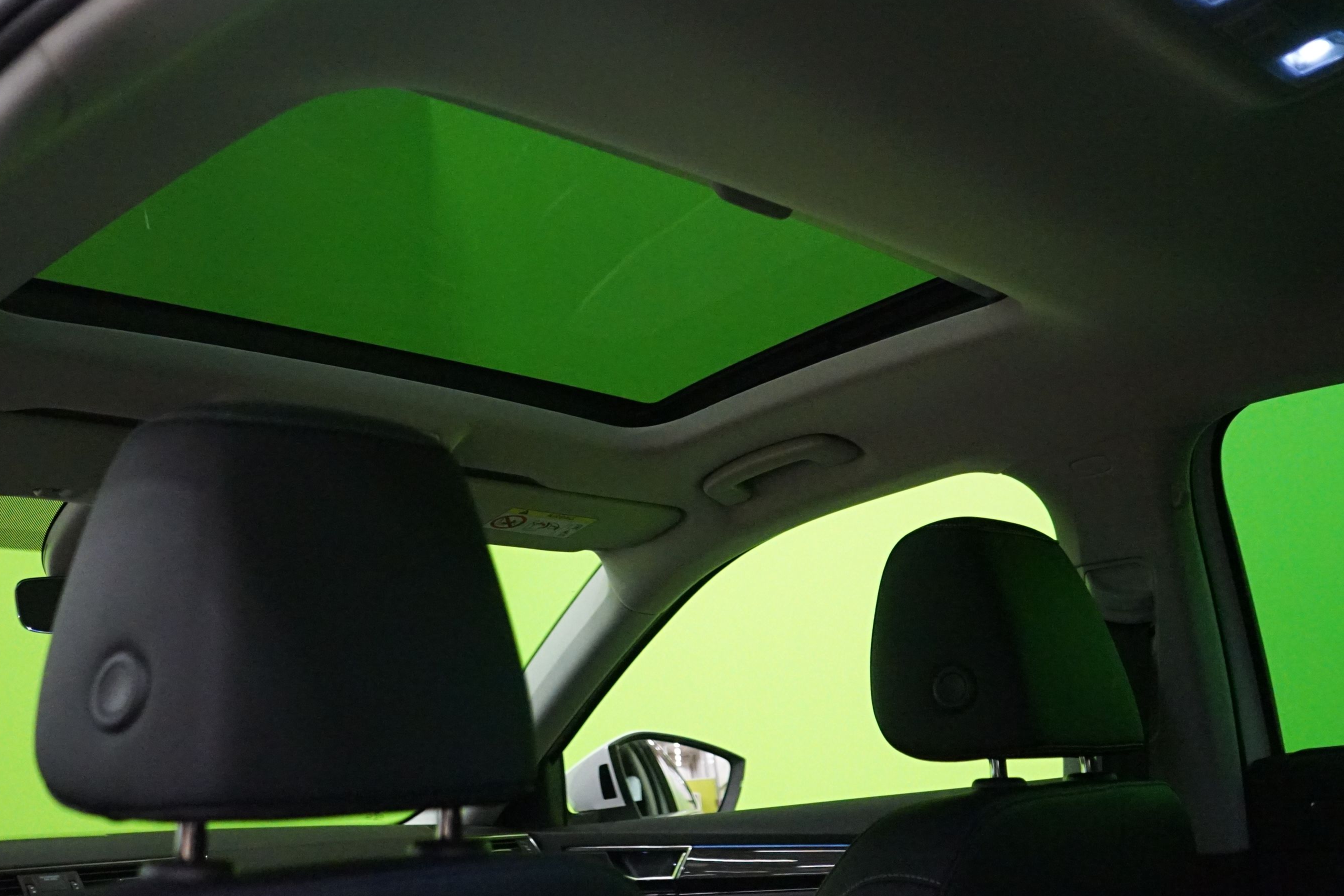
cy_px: 299
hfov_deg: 47.4
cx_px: 633
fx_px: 1531
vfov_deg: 32.4
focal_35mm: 41
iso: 6400
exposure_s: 1/80
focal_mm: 28
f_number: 3.5
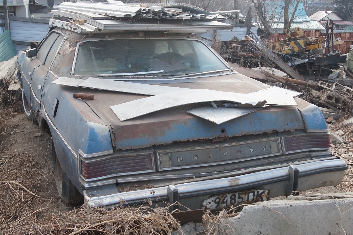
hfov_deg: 46.4
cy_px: 118
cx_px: 176
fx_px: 412
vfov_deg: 31.9
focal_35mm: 42
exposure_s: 1/1000
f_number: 8
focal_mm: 28
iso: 1600
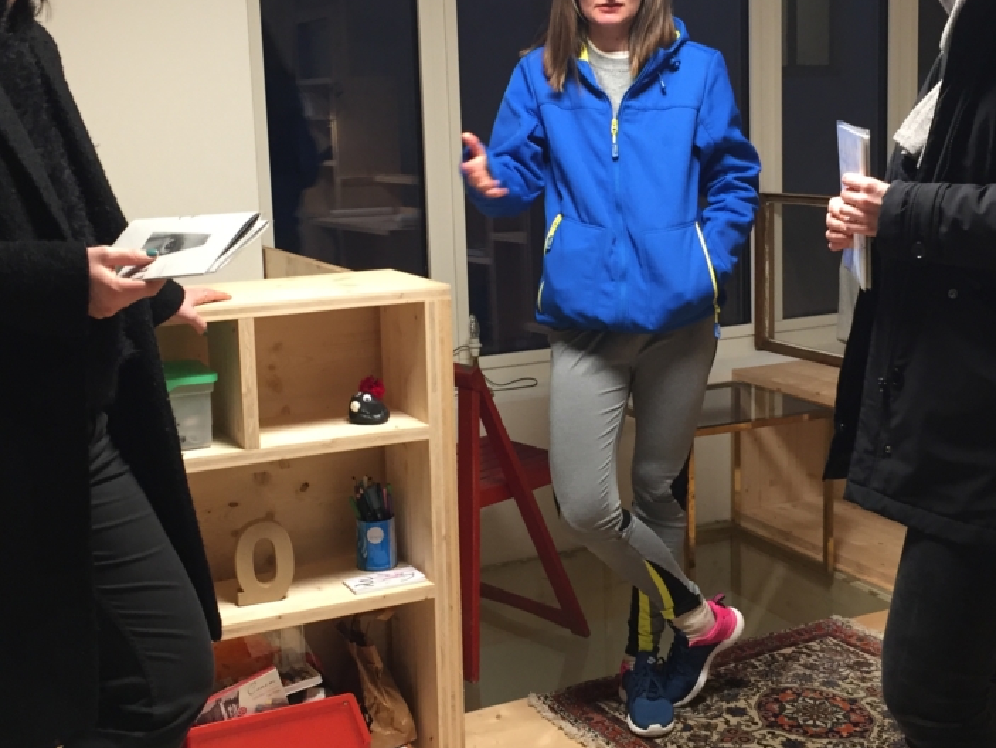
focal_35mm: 47
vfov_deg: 30.9
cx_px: 507
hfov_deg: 40.4
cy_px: 327
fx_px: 1353
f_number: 2.2
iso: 125
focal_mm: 4.15
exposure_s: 1/33
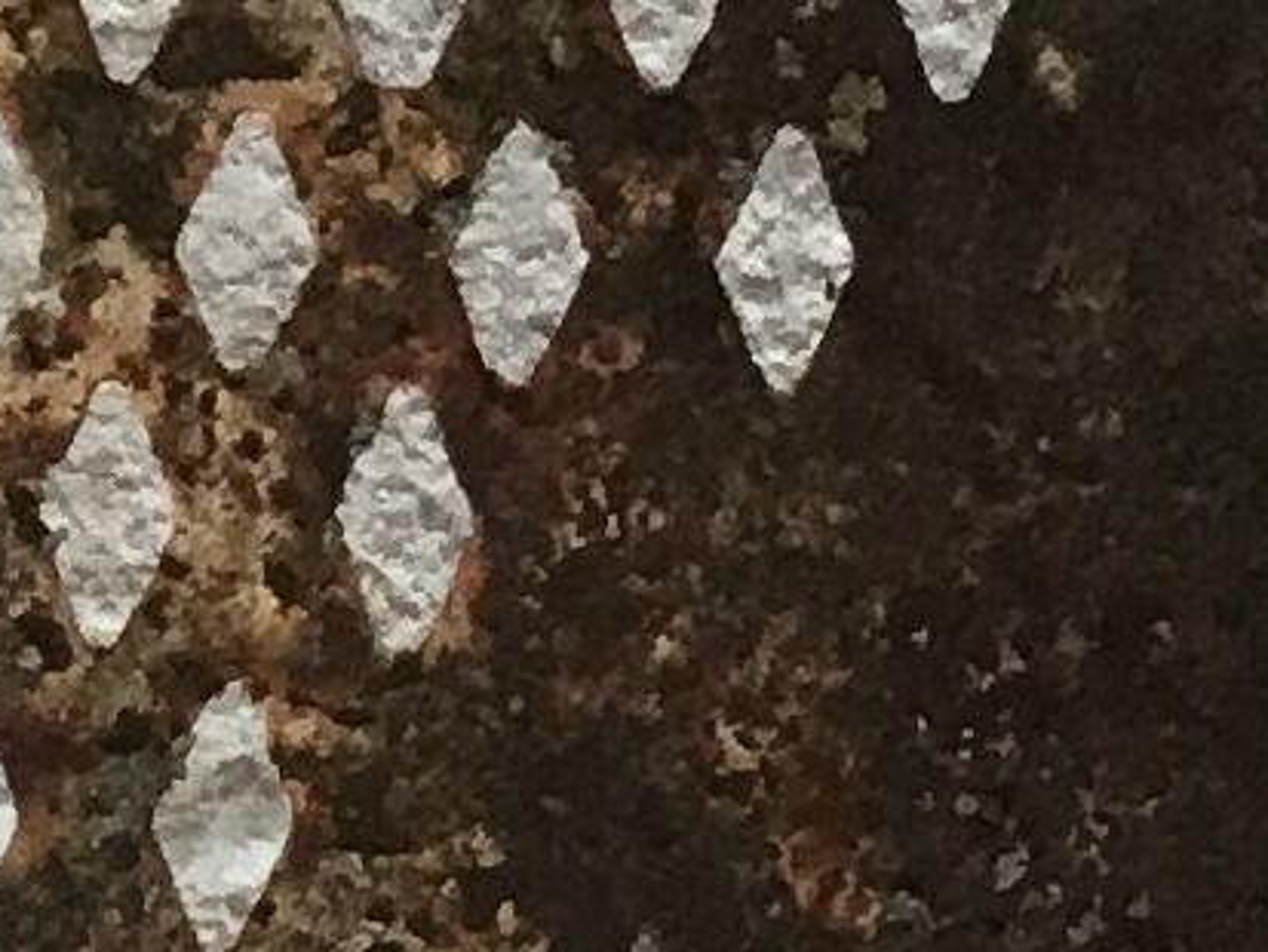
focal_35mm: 245
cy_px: -762
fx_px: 8977
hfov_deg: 8.1
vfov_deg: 6.0
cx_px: 224
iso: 32
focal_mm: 3.3
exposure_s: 1/33
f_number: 2.4
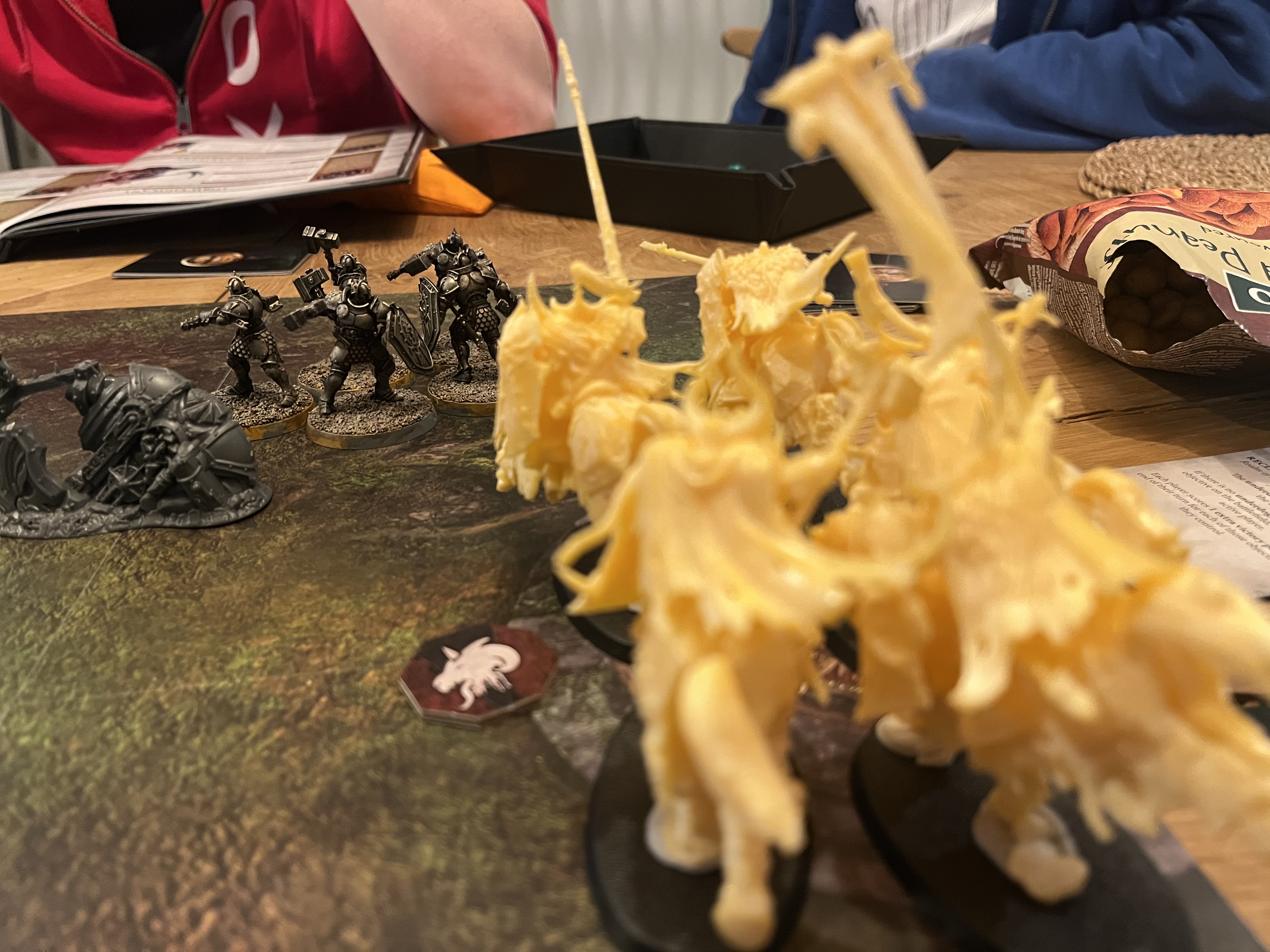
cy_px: 476
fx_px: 954
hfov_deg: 67.3
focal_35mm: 26
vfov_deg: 53.1
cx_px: 635
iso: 800
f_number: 1.6
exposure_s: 1/25
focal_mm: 5.1
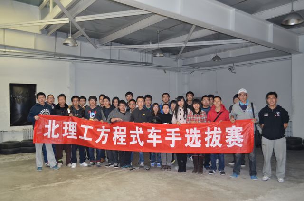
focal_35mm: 33
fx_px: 278
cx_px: 152
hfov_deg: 57.4
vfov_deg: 39.7
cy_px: 100
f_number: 3.8
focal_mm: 22
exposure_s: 1/60
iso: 400
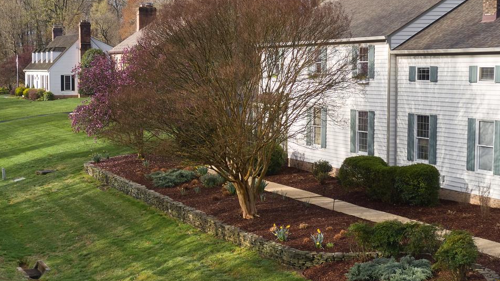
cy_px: 132
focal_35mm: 63
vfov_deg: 19.1
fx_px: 835
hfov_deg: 33.3
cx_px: 214
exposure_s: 1/80
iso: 100
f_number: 4.5
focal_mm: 10.26
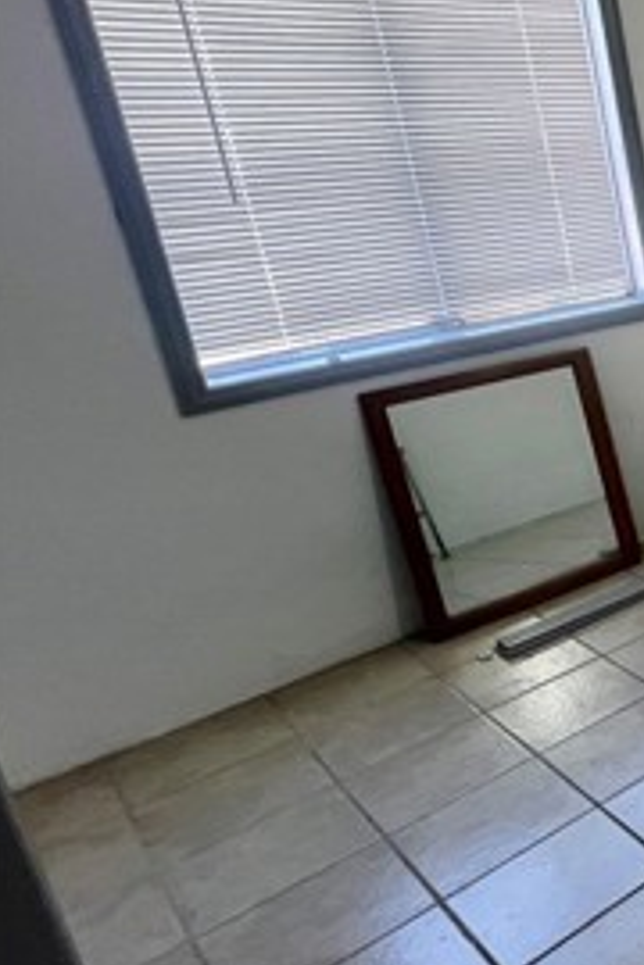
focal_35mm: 32
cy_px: 361
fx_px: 859
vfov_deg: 58.0
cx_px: 1123
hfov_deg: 23.4
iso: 125
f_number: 1.8
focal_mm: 1.57
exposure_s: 1/60
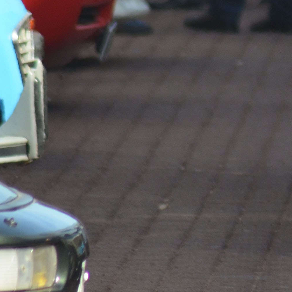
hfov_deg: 1.6
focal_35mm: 1123
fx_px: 10717
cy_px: 155
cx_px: 708
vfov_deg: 1.6
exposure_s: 1/1600
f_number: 4.8
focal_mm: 180
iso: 400
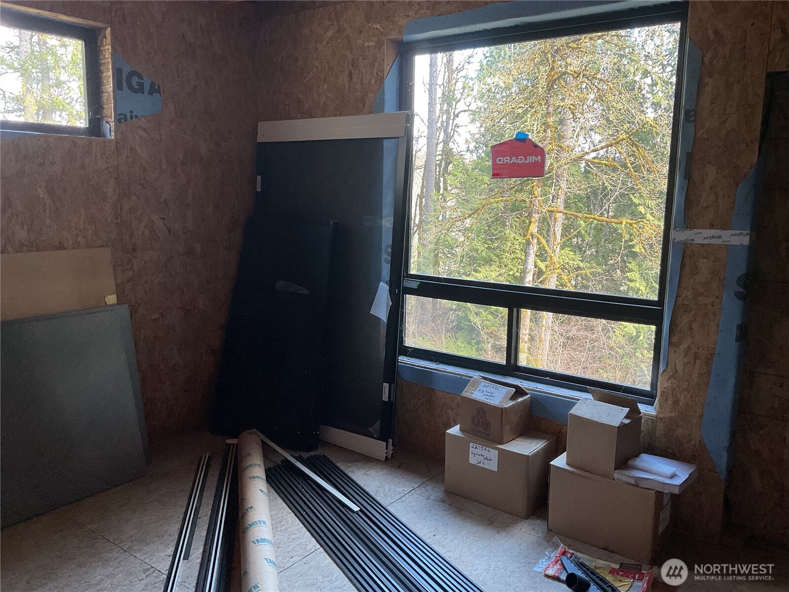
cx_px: 394
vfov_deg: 48.2
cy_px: 296
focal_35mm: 29
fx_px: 661
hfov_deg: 61.7
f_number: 1.8
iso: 64
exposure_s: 1/60
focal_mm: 3
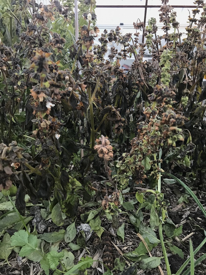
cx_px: 103
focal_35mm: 28
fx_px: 222
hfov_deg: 49.7
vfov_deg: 63.4
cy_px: 138
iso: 32
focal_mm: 3.99
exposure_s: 1/33
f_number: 1.8
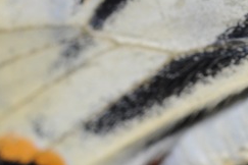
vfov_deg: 3.1
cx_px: 182
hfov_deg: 4.6
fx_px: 3058
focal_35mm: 444
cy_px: -28
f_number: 10
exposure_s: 1/100
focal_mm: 60
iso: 200
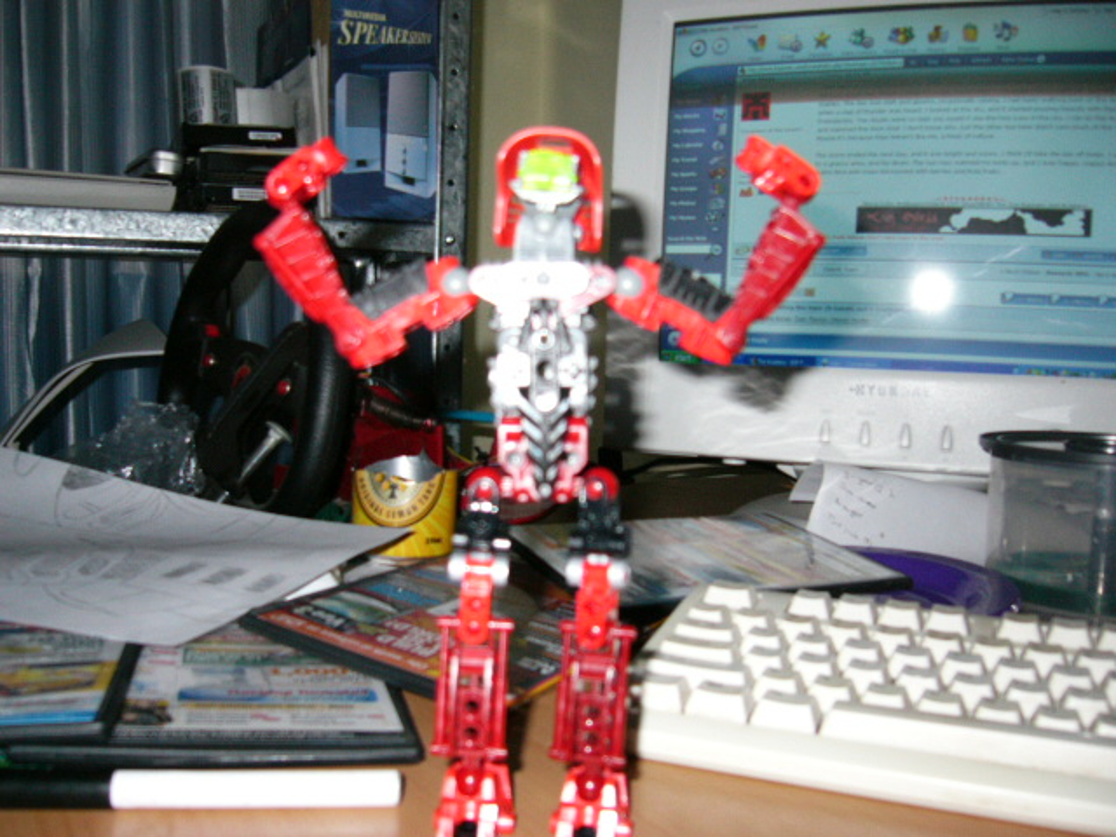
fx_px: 1128
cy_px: 418
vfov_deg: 40.7
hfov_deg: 52.6
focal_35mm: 35
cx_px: 558
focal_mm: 5.8
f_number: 2.8
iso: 100
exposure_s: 1/60
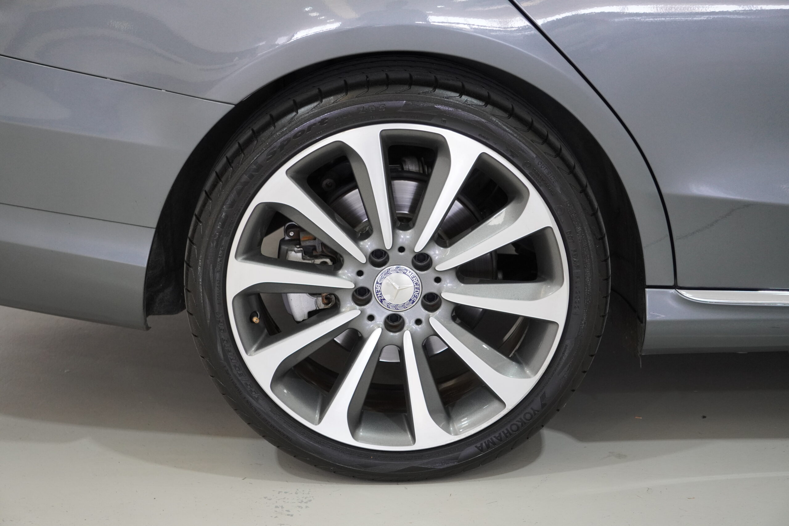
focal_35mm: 82
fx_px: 1808
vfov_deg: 16.6
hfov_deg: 24.6
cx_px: 394
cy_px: 263
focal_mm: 55
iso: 1250
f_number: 4.5
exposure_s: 1/100
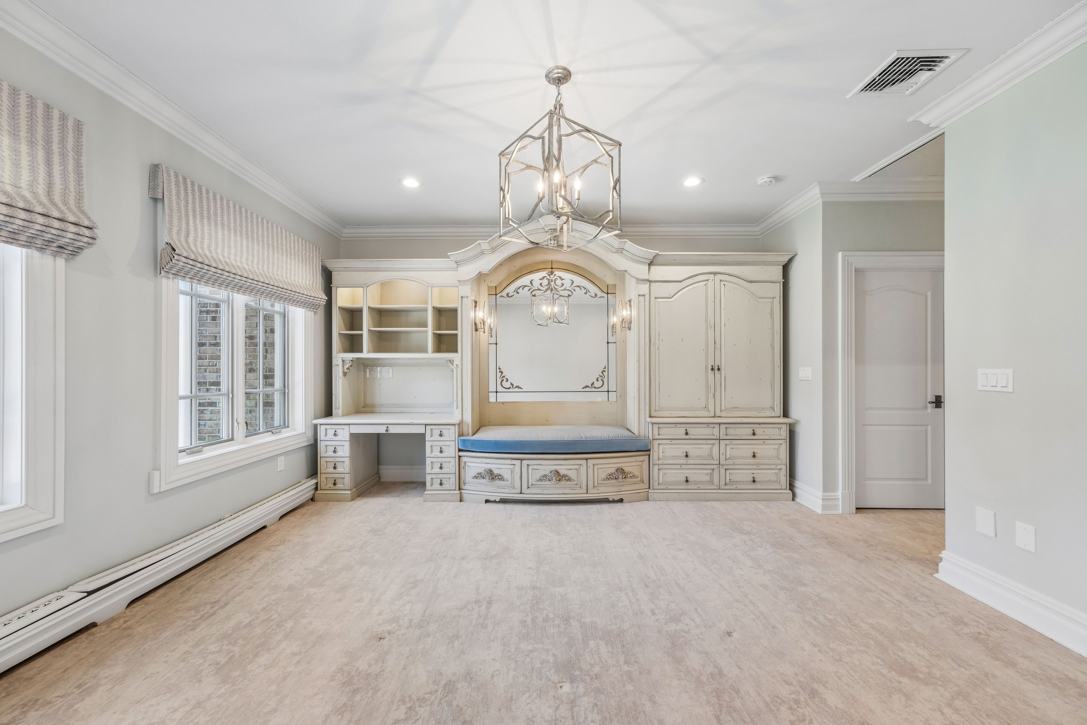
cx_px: 544
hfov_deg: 108.3
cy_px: 362
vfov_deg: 85.4
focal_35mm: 13
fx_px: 392
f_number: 8
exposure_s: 1/20
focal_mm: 8.6
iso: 640
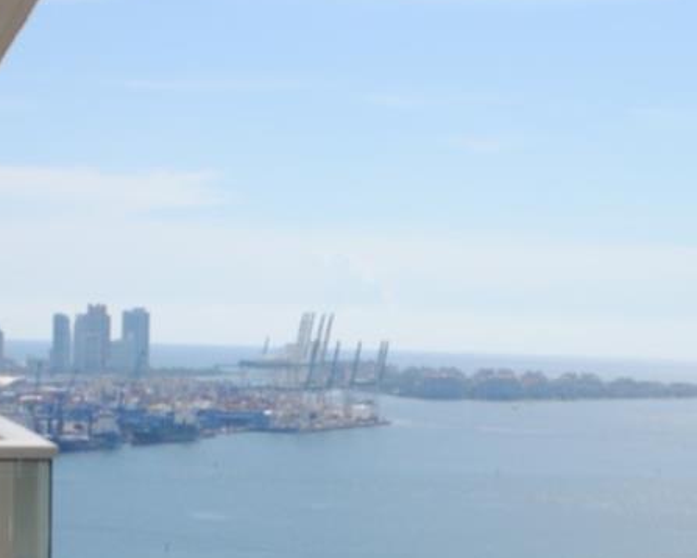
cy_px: 614
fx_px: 2497
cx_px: 399
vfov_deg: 12.5
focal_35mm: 121
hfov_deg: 15.9
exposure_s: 1/320
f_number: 9
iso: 100
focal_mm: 24
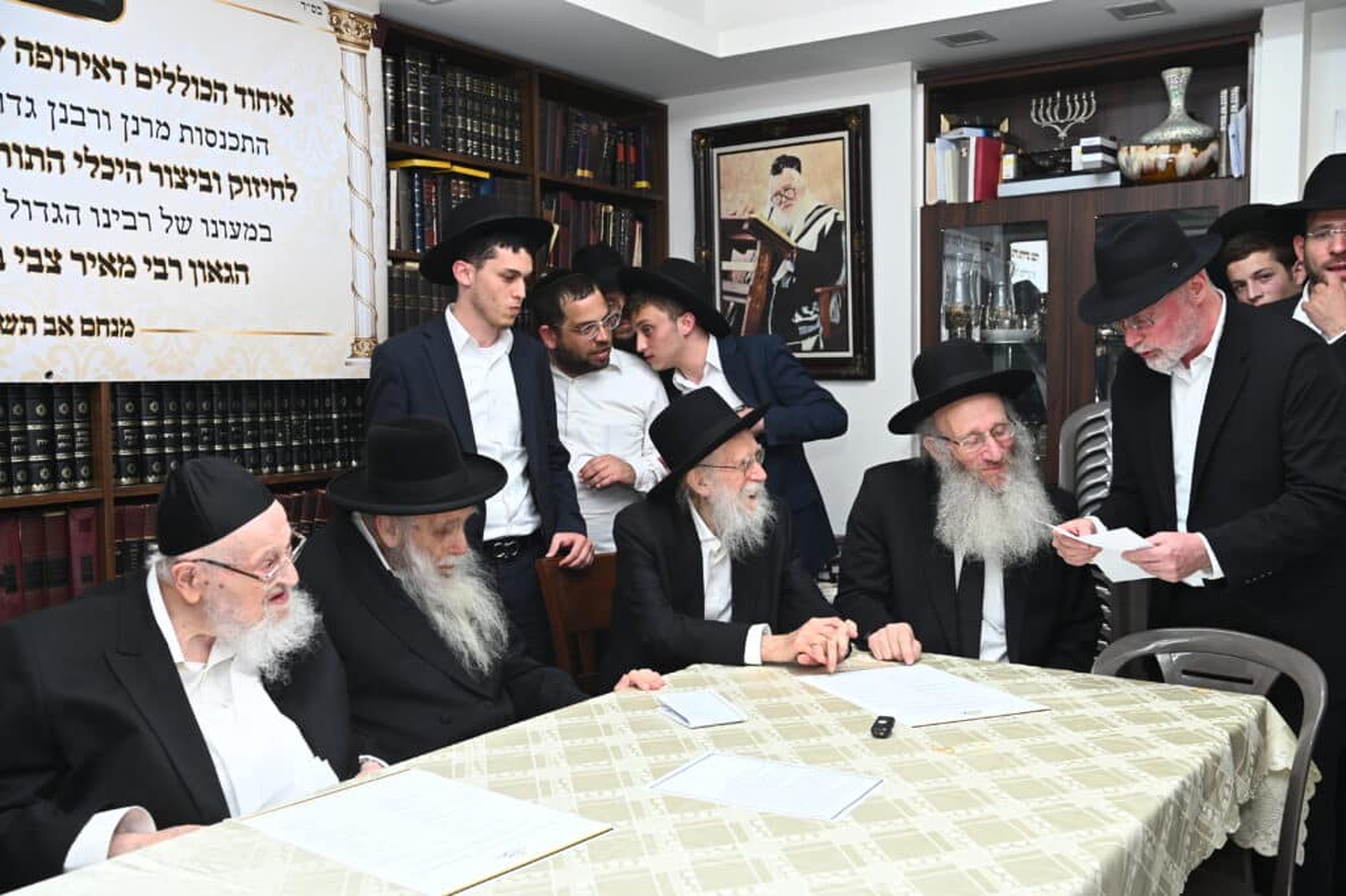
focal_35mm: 35
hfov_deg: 54.4
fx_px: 1308
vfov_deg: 37.8
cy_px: 448
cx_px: 673
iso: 1250
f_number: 5.6
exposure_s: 1/100
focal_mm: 35
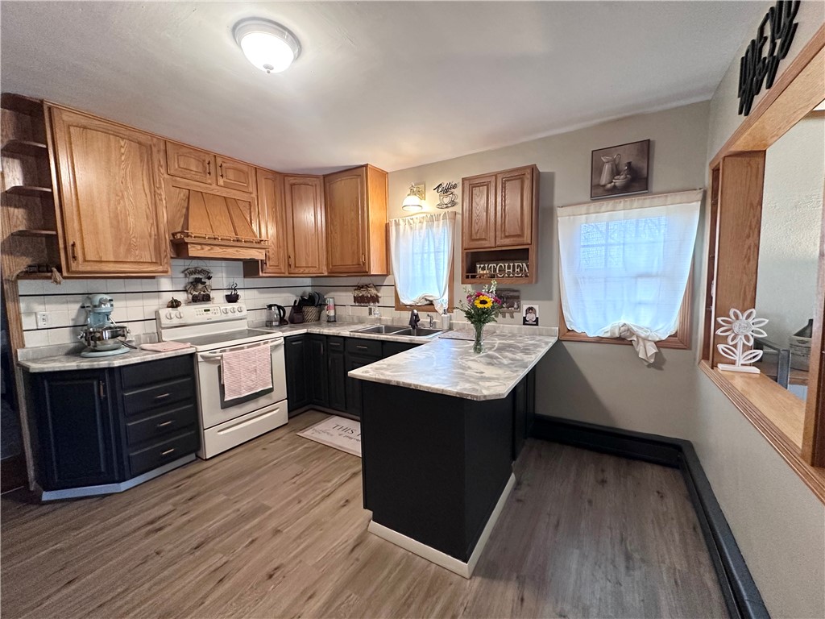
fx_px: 334
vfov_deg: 85.7
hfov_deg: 102.1
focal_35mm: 14
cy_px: 310
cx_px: 412
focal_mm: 2.22
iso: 400
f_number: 2.2
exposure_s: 1/60
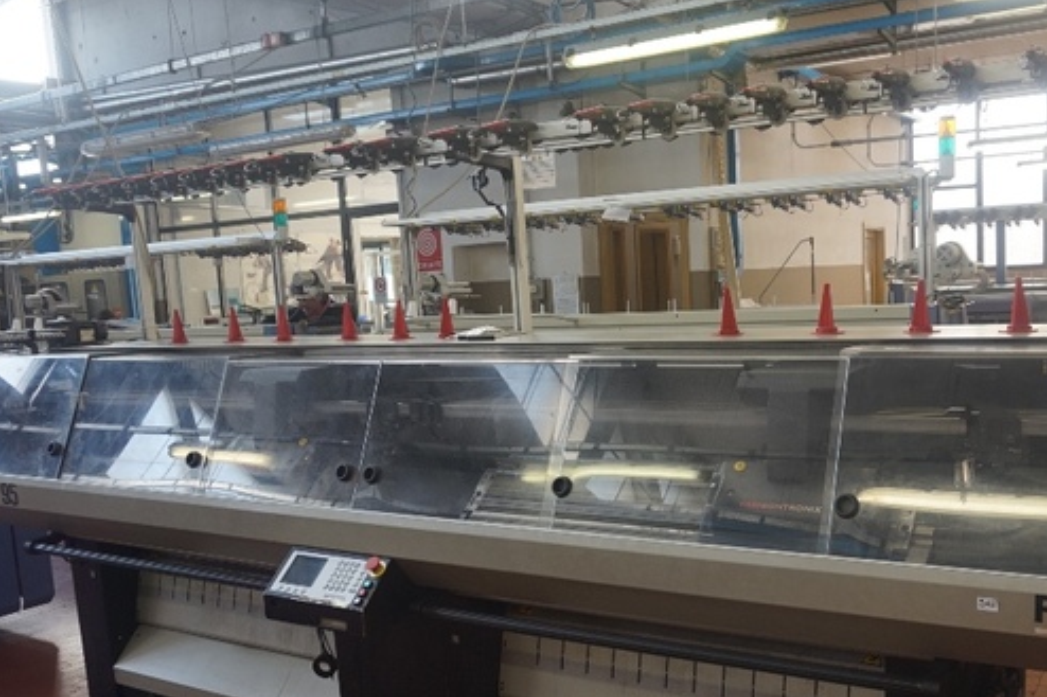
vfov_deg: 37.6
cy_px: 426
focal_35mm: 35
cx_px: 646
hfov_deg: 53.9
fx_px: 1018
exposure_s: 1/60
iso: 250
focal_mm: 16
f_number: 4
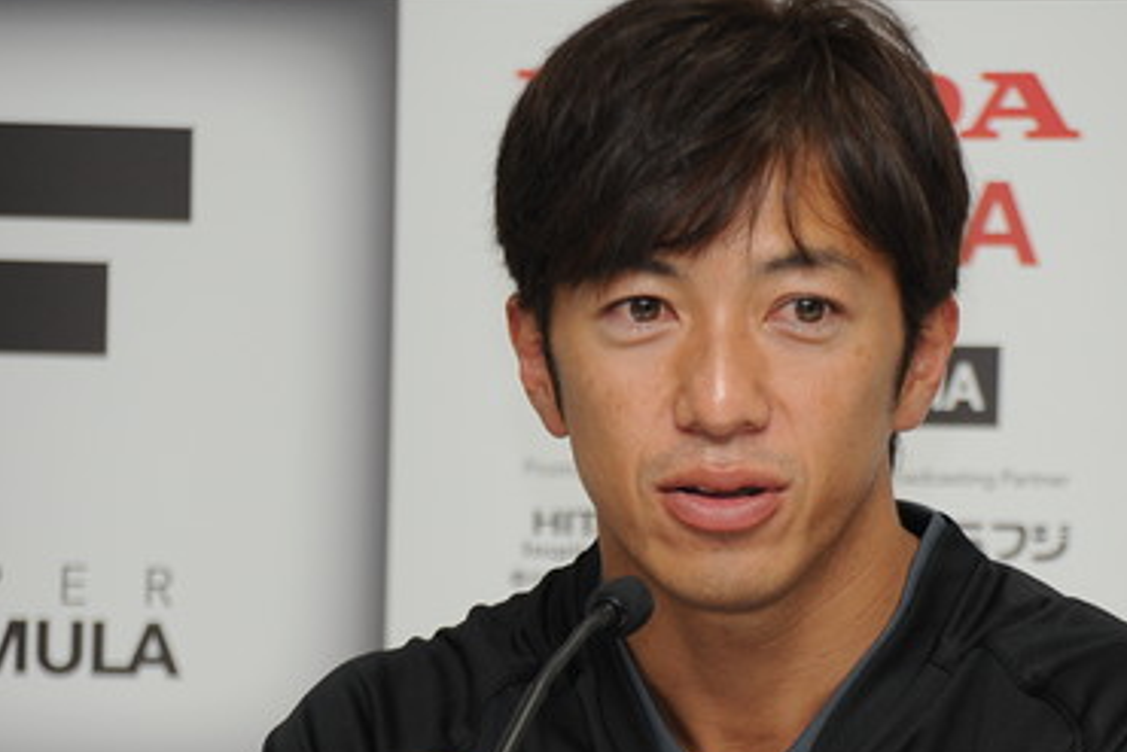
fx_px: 12182
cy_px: 575
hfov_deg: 5.3
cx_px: 701
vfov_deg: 3.5
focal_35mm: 389
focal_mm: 200
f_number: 5.6
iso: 800
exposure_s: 1/250
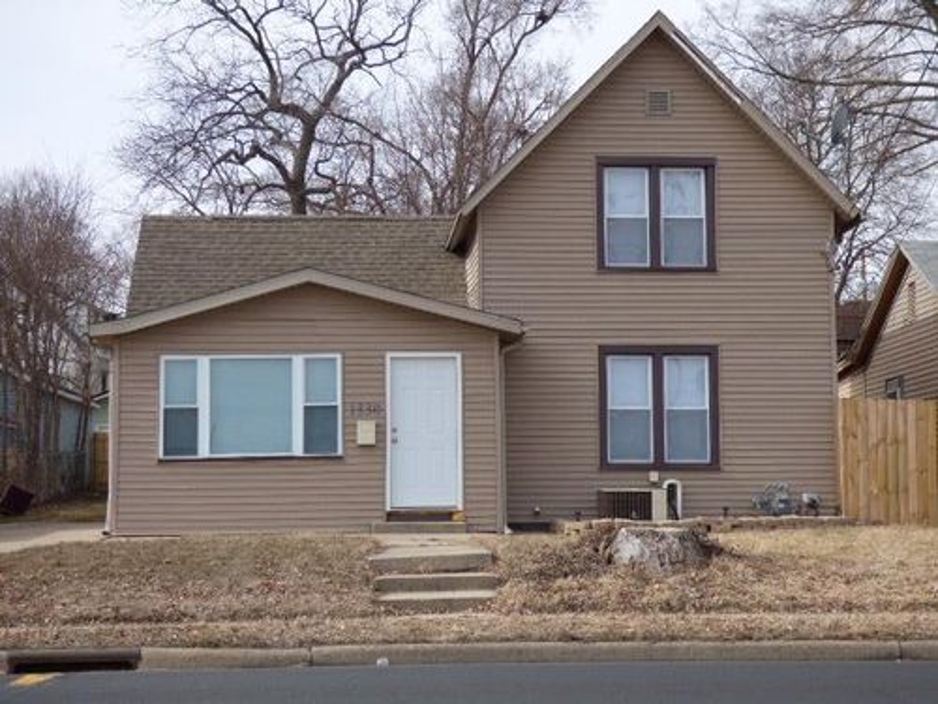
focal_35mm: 63
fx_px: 1707
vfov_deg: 23.3
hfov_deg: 30.7
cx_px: 469
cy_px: 352
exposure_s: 1/640
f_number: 4.2
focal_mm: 11.21
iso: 100
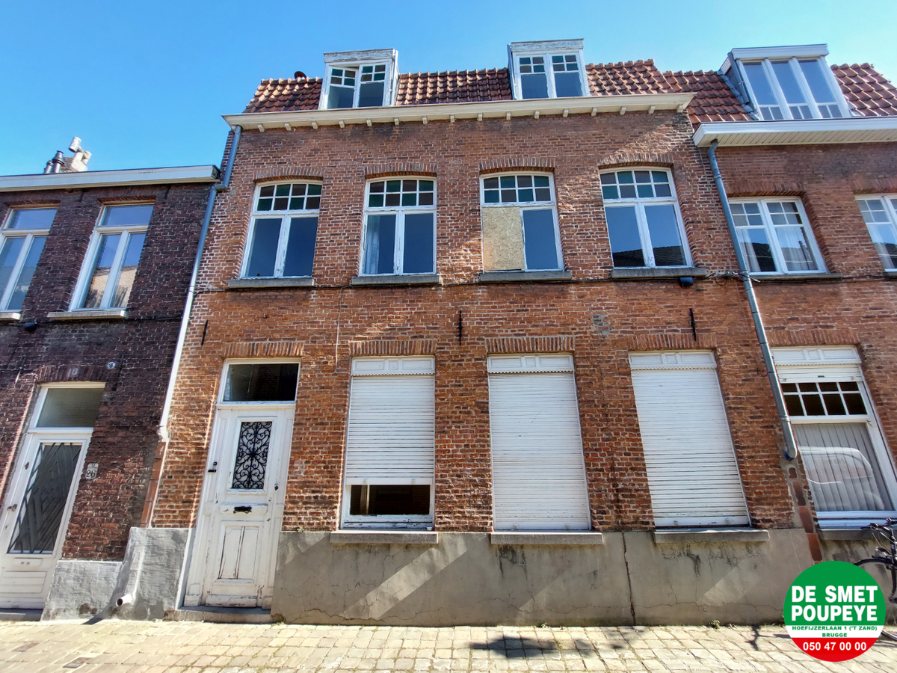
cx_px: 448
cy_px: 336
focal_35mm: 13
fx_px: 337
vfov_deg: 89.9
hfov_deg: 106.2
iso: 50
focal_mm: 1.74
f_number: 2.2
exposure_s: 1/286
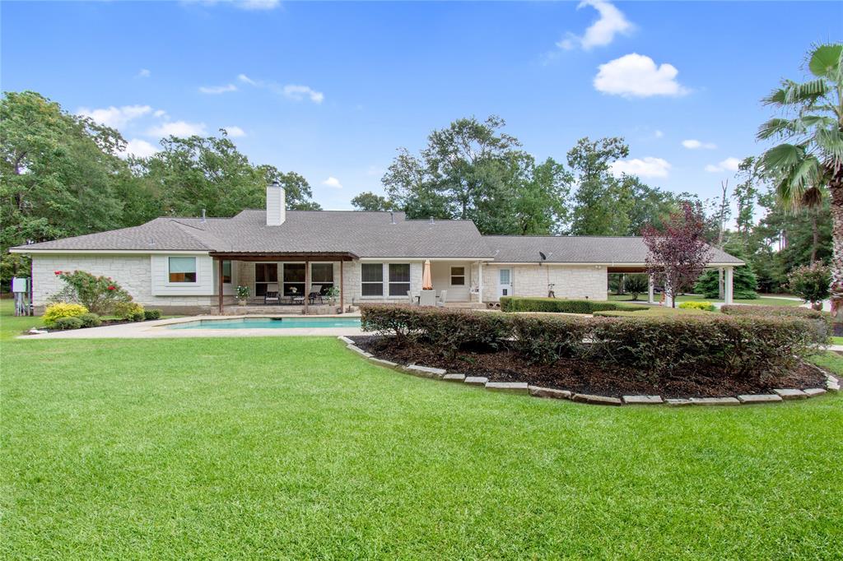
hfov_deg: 100.4
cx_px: 422
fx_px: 351
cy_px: 280
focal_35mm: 15
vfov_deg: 77.3
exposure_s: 1/60
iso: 200
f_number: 9
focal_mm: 10
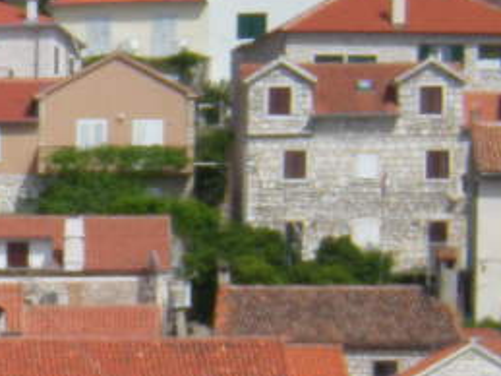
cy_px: 514
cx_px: -395
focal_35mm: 451
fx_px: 6524
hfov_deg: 4.4
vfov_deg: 3.3
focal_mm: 18.9
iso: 64
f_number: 8.5
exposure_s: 1/205
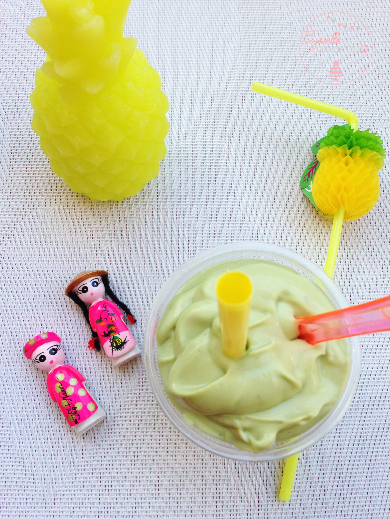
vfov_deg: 55.4
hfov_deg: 42.9
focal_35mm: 33
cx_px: 195
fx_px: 496
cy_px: 260
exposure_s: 1/247
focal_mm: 4.12
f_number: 2.4
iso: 50
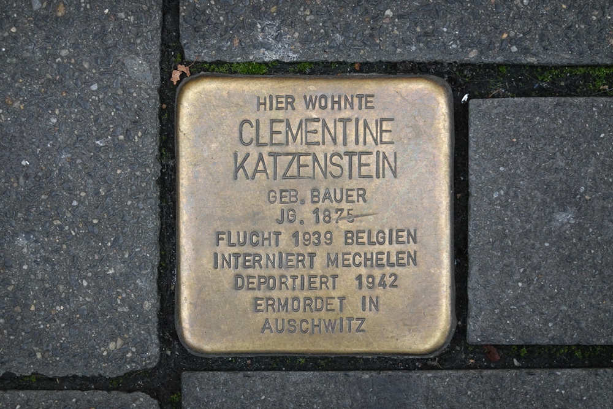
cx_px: 306
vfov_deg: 8.8
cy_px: 204
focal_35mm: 156
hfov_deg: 13.2
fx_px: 2657
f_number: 4.5
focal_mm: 56.73
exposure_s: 1/160
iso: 500
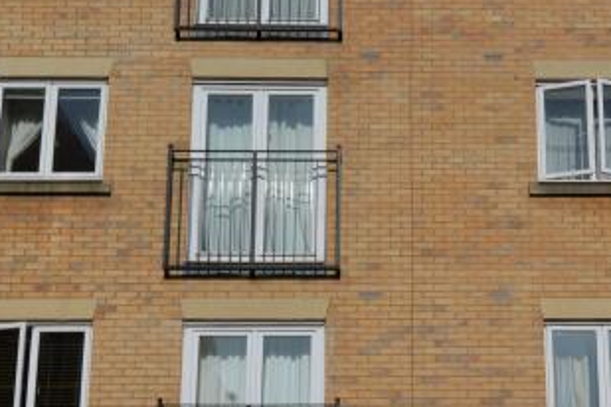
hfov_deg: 31.4
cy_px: 462
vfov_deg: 20.4
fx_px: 1069
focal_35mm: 63
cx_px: 451
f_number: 14
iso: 100
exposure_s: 1/200
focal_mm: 19
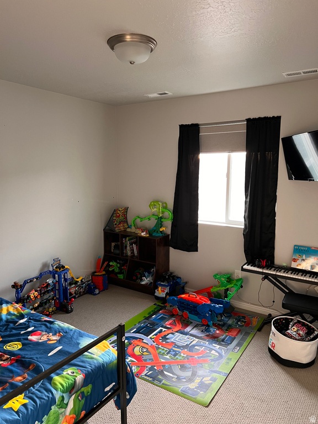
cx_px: 159
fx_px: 318
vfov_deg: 67.3
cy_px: 212
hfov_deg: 53.1
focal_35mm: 26
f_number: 1.5
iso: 320
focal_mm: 5.7
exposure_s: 1/60
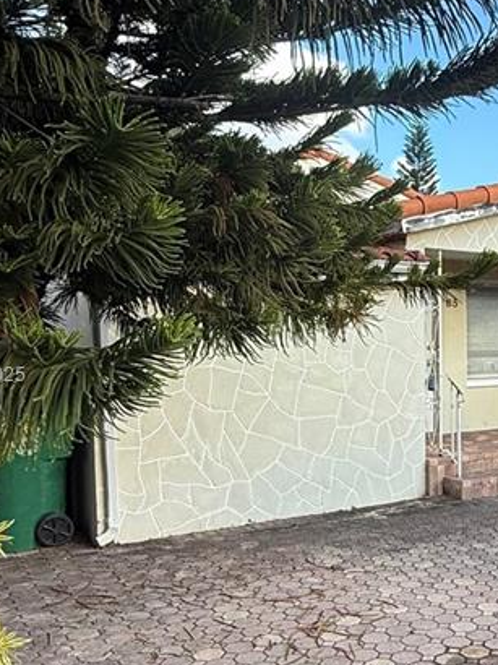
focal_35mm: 41
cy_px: 376
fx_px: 787
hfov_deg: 33.1
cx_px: 459
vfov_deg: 45.7
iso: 50
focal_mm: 2.22
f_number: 2.2
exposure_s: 1/717
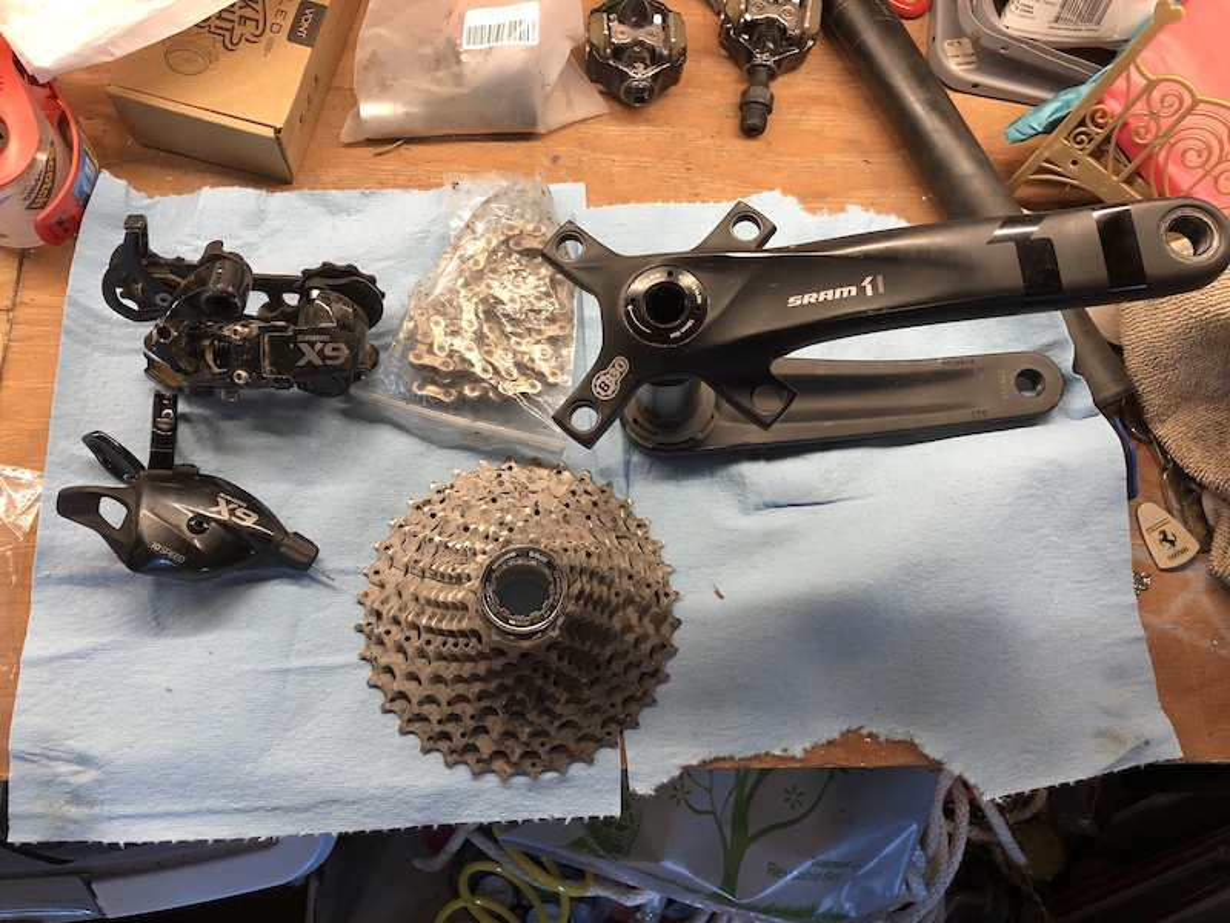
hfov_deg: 63.4
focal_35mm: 28
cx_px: 615
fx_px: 995
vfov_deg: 49.7
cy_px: 462
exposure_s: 1/30
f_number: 1.8
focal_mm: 4
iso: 32
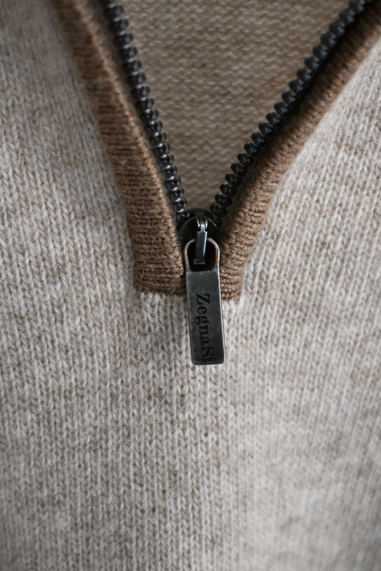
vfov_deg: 53.1
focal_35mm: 36
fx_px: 571
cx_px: 190
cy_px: 286
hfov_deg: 36.9
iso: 800
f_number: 4.2
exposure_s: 1/30
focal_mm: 24
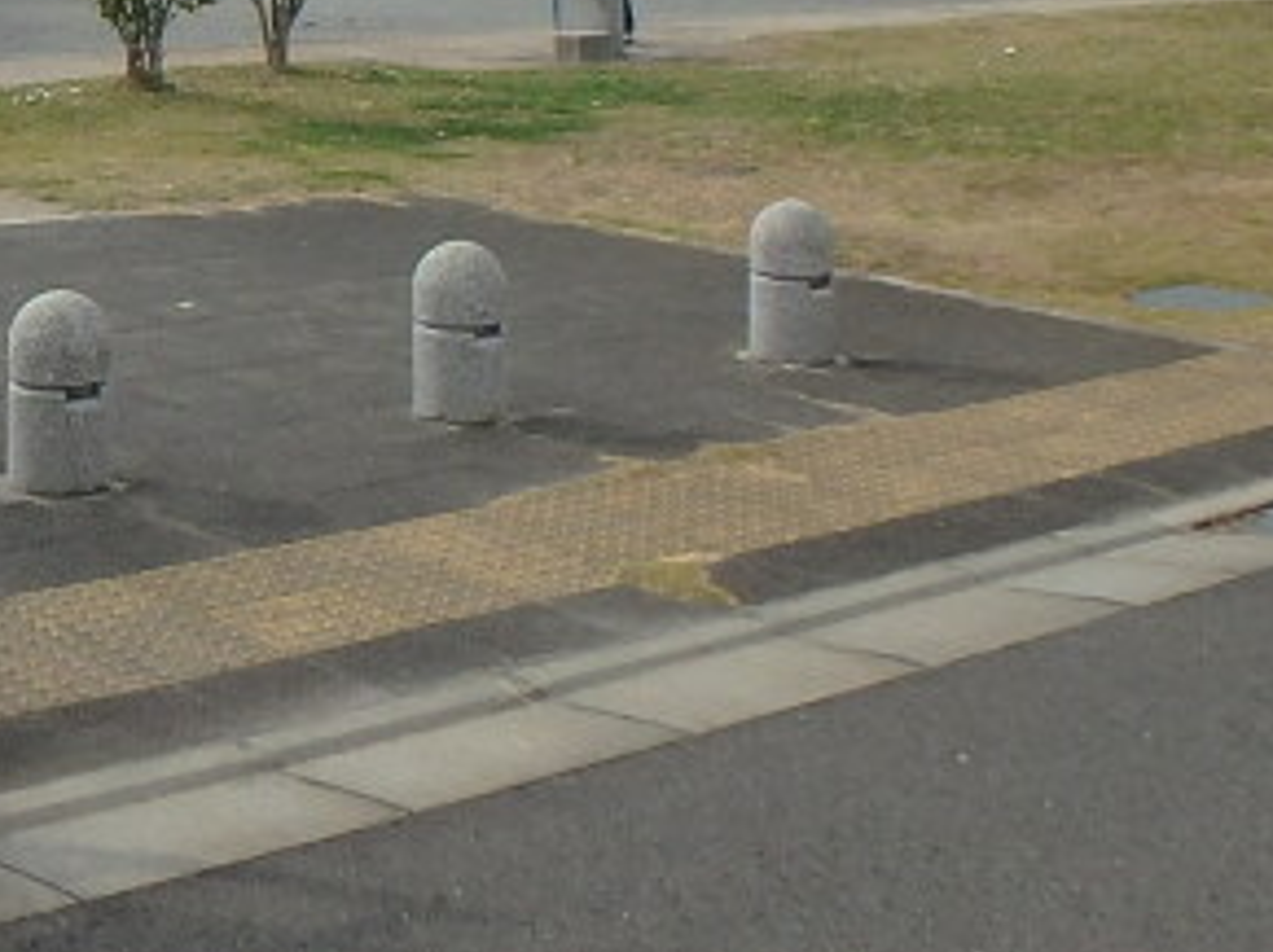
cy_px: -364
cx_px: 290
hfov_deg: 27.7
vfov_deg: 19.3
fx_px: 2535
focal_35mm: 69
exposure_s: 1/1000
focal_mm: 3.7
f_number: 3.5
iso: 125
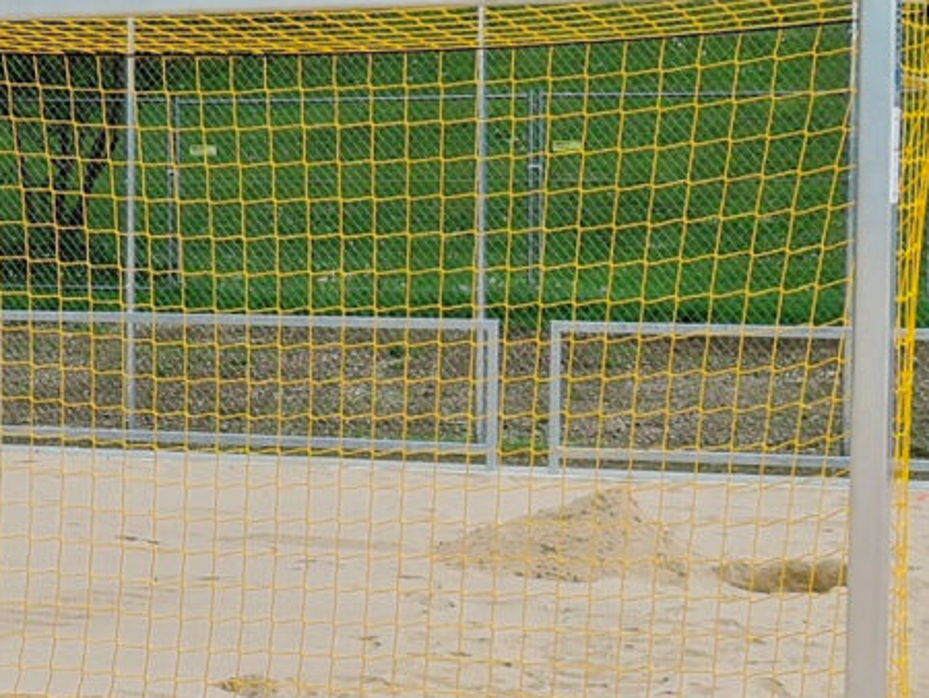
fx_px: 859
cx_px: 531
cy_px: 244
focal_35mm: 32
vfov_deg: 43.7
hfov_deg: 56.6
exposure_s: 1/1250
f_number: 2.8
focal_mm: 5.1
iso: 80
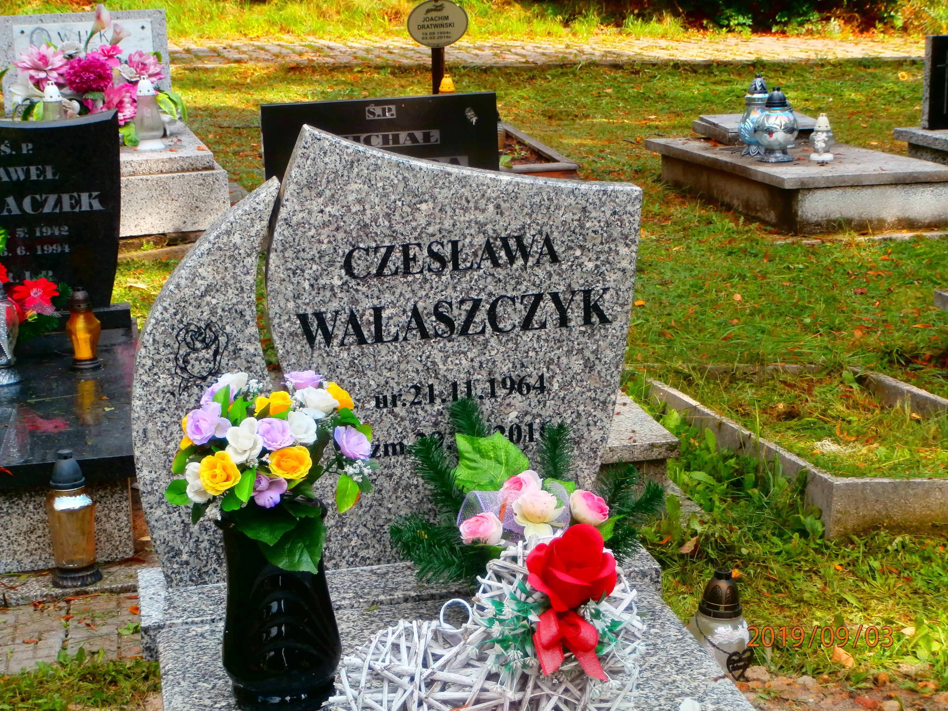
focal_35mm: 68
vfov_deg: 21.6
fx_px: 1862
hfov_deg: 28.6
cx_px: 474
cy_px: 356
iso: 100
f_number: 4.7
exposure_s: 1/200
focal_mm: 12.1
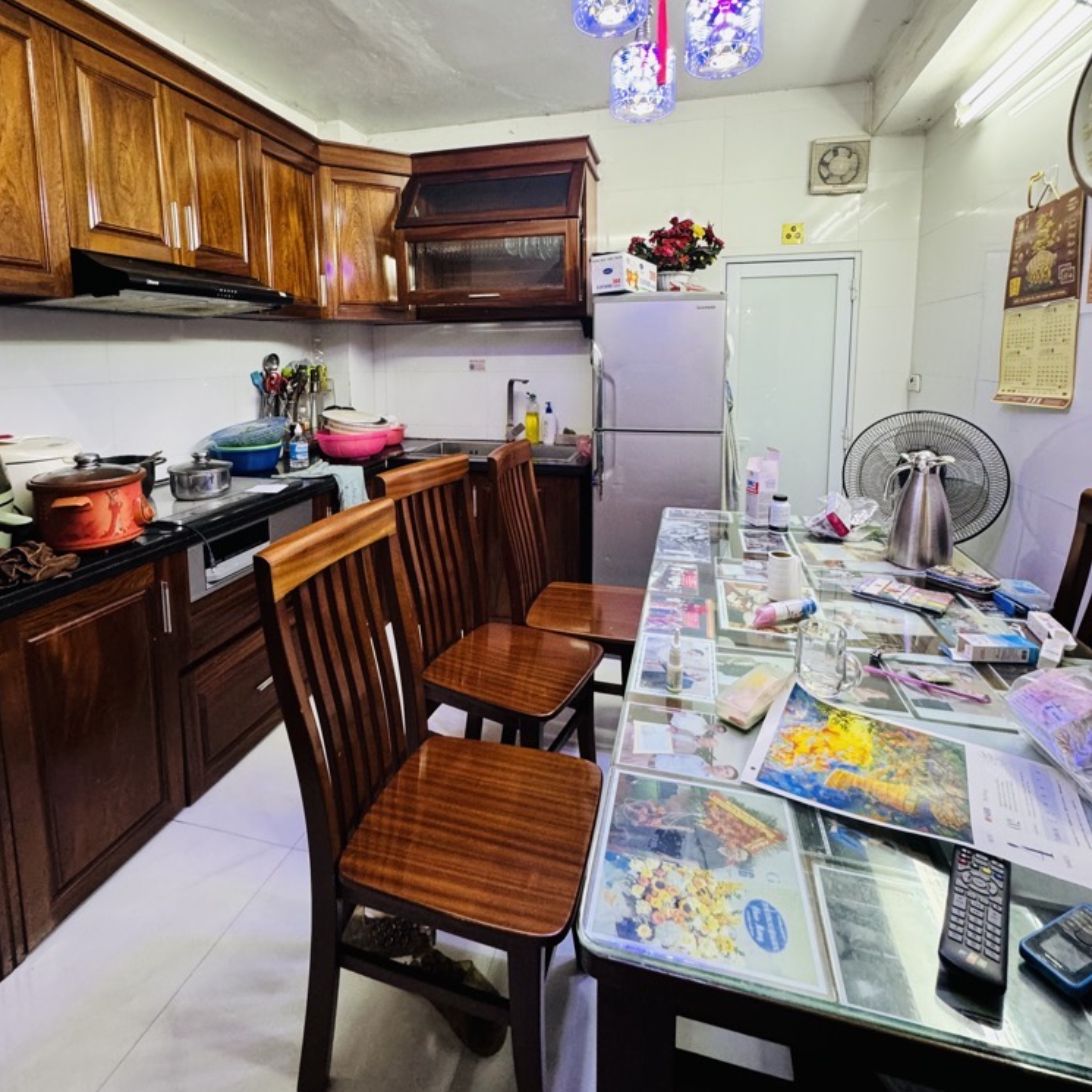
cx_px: 531
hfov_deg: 83.9
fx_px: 607
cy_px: 421
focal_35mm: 17
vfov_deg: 82.6
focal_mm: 2.22
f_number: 2.2
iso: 250
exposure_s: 1/100
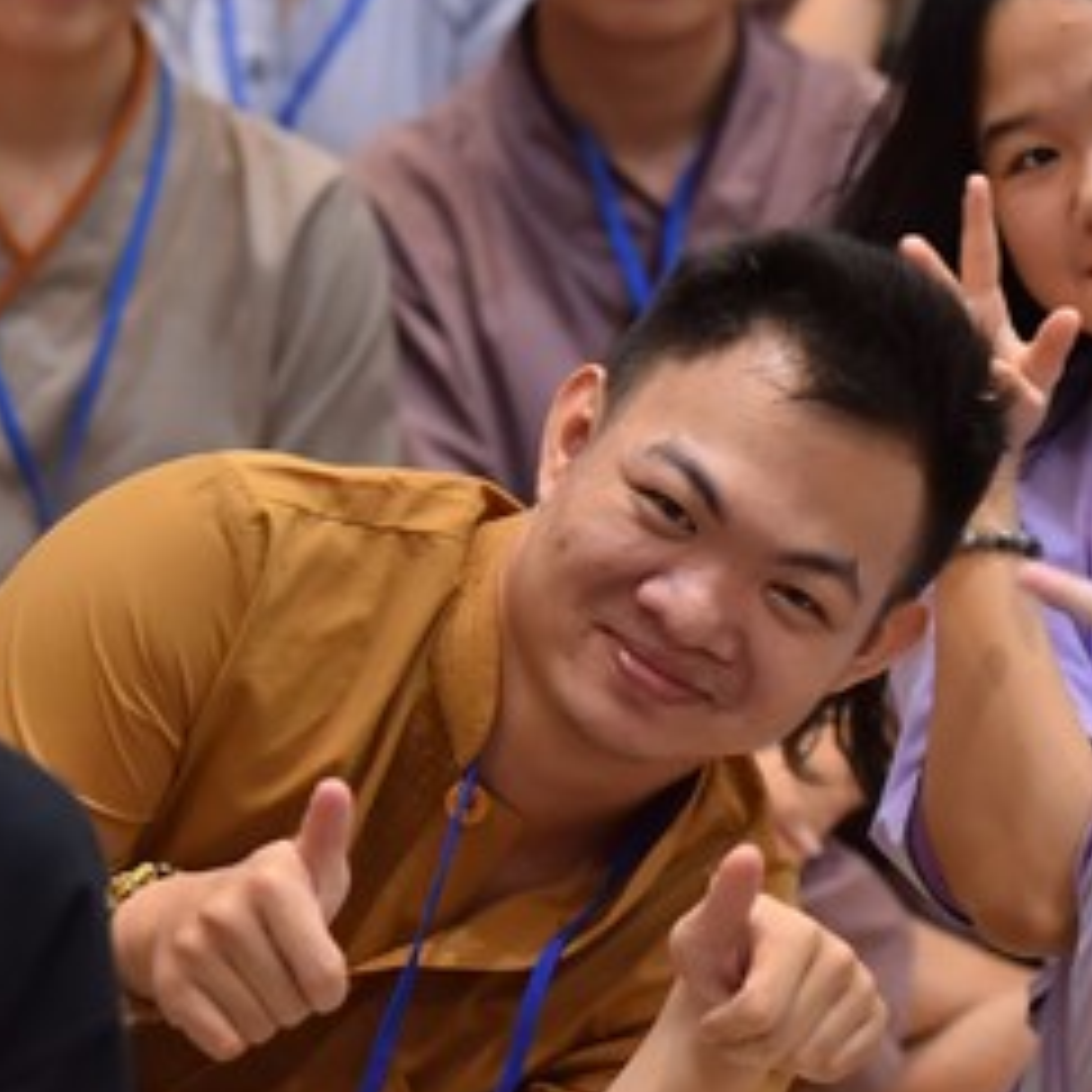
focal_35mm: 250
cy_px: 501
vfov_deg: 7.0
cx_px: 975
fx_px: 8923
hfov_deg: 7.0
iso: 1250
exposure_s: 1/250
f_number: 2.8
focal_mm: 110
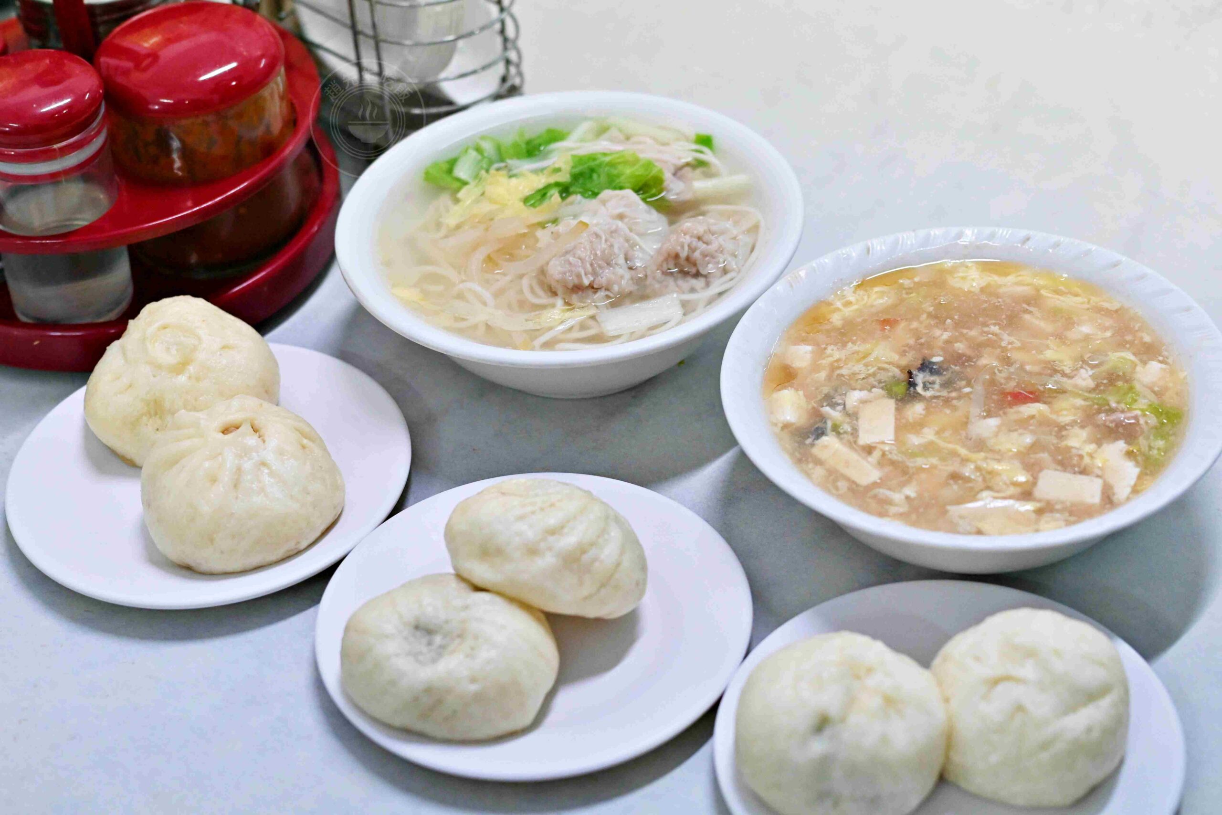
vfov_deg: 18.2
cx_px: 611
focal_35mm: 75
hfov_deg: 27.0
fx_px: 2546
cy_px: 408
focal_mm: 50
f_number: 3.2
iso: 1600
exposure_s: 1/200
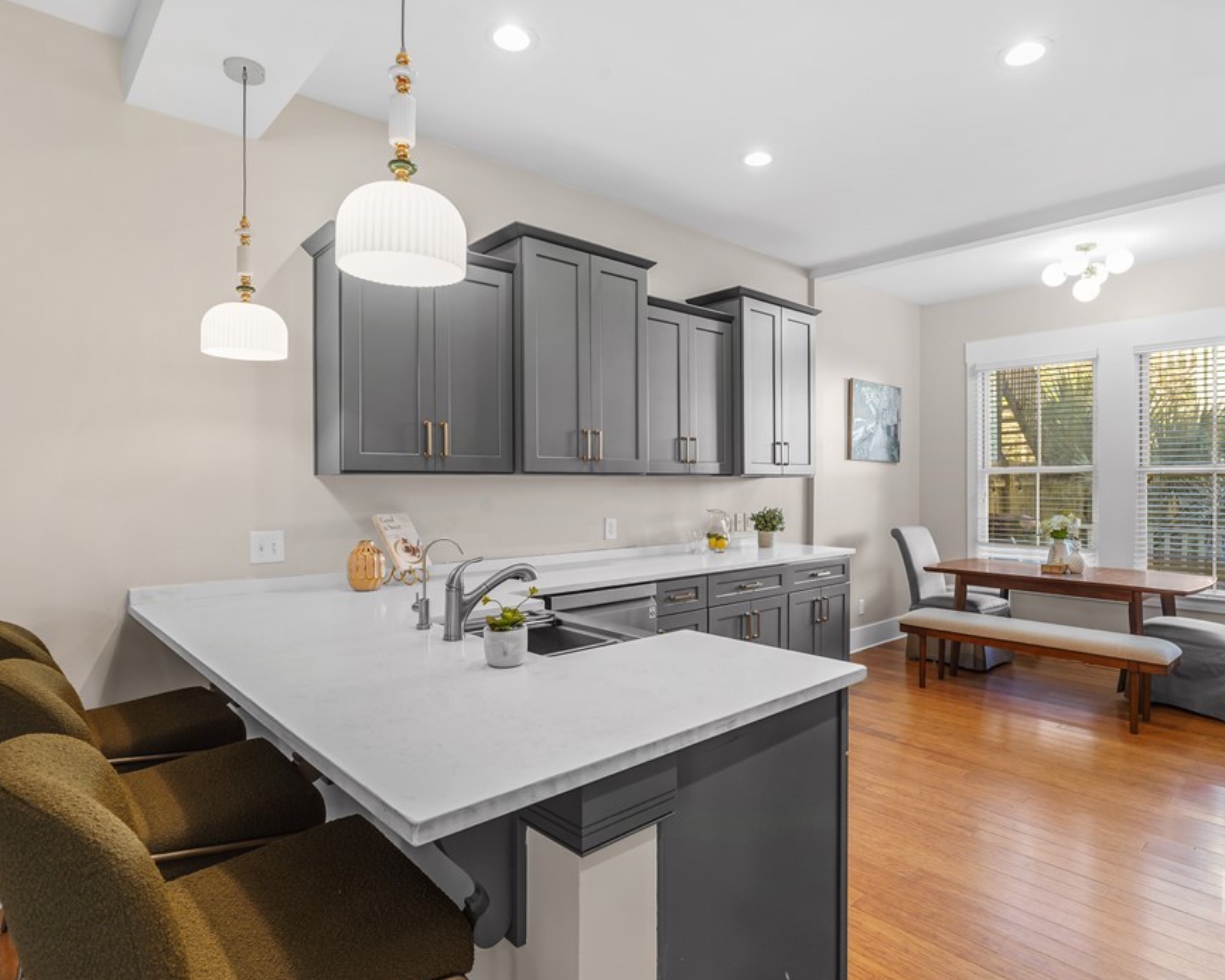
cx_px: 637
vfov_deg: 68.1
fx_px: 725
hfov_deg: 80.3
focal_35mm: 20
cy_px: 486
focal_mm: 17
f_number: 10
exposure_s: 2.5
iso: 100
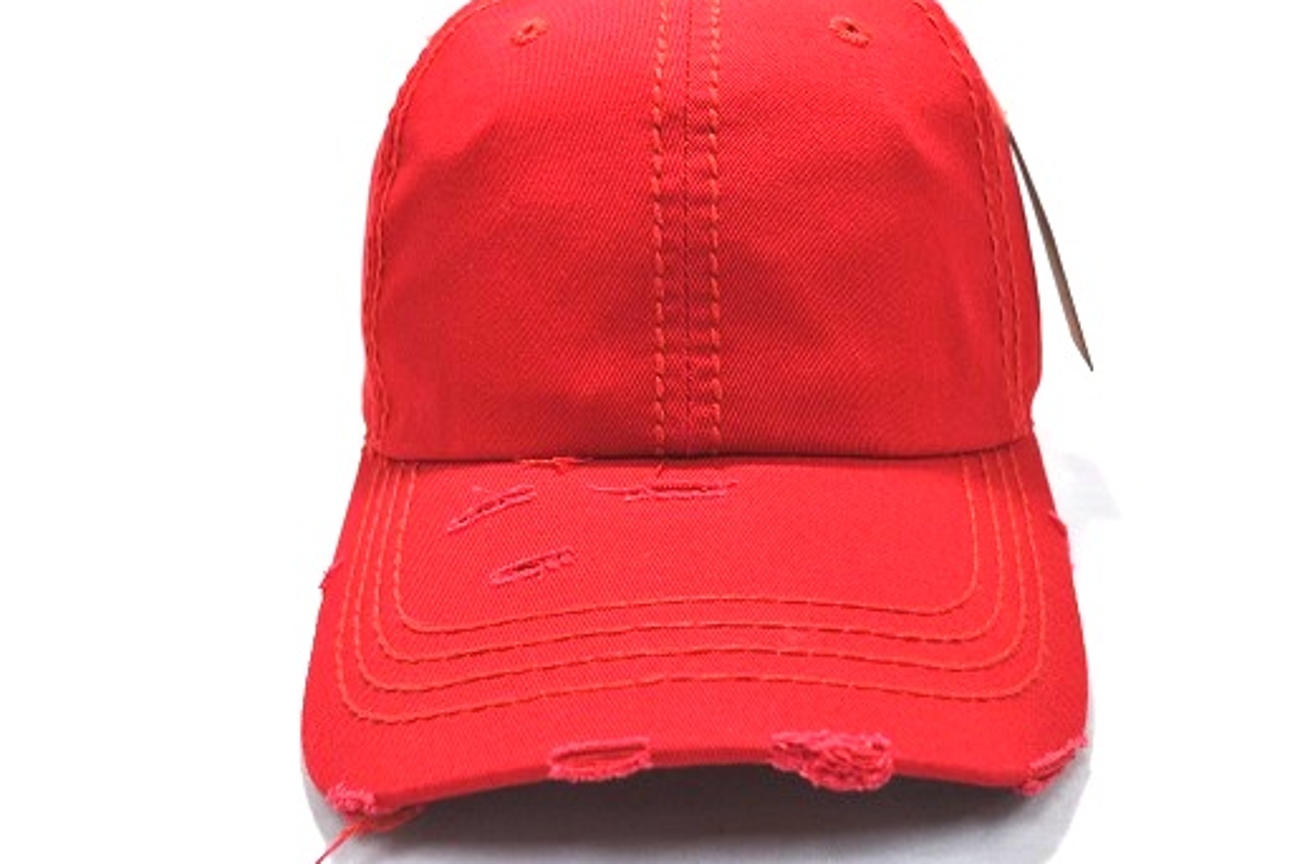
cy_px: 336
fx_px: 1623
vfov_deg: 29.7
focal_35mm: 45
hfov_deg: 43.6
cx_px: 704
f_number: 5.6
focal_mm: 24
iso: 280
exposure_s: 1/125
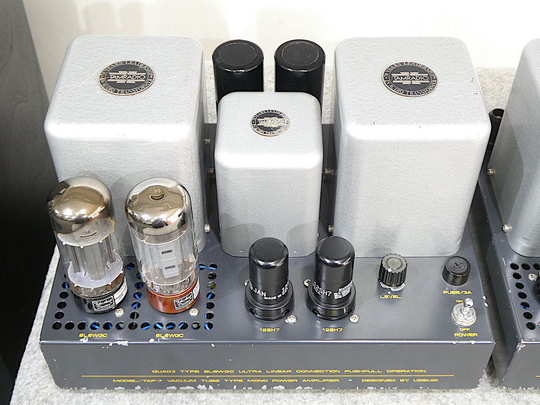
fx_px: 733
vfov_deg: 30.9
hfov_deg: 40.4
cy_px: 202
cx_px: 270
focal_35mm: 47
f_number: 4
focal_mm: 8.4
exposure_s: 1/5
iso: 200
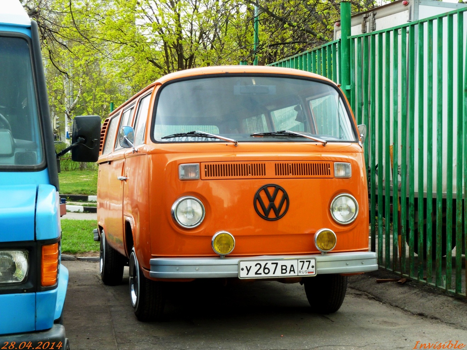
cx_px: 234
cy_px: 175
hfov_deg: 27.0
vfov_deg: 20.4
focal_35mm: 72
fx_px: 971
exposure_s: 1/40
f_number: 4.1
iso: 100
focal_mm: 11.9
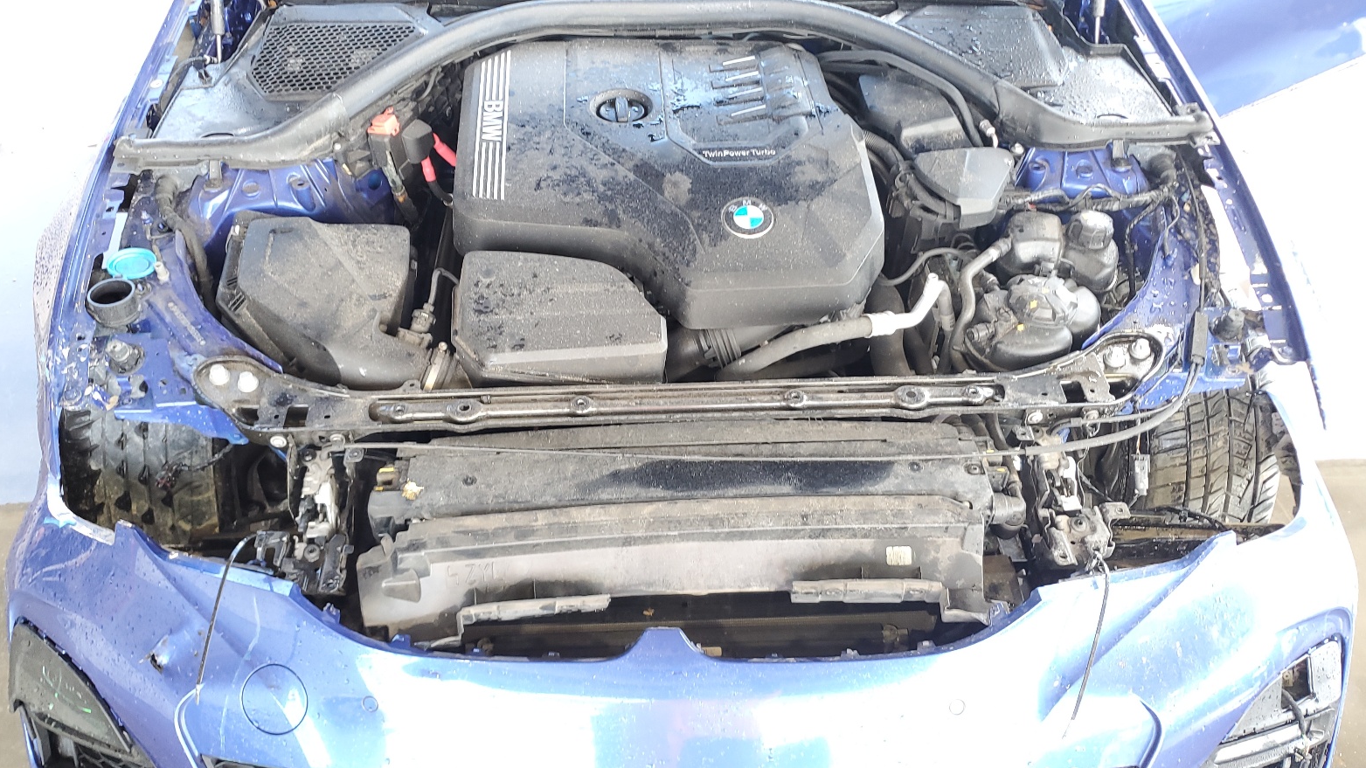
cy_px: 356
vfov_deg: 40.2
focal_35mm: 29
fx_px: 1050
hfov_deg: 66.1
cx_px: 688
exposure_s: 1/60.2
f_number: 1.5
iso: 65
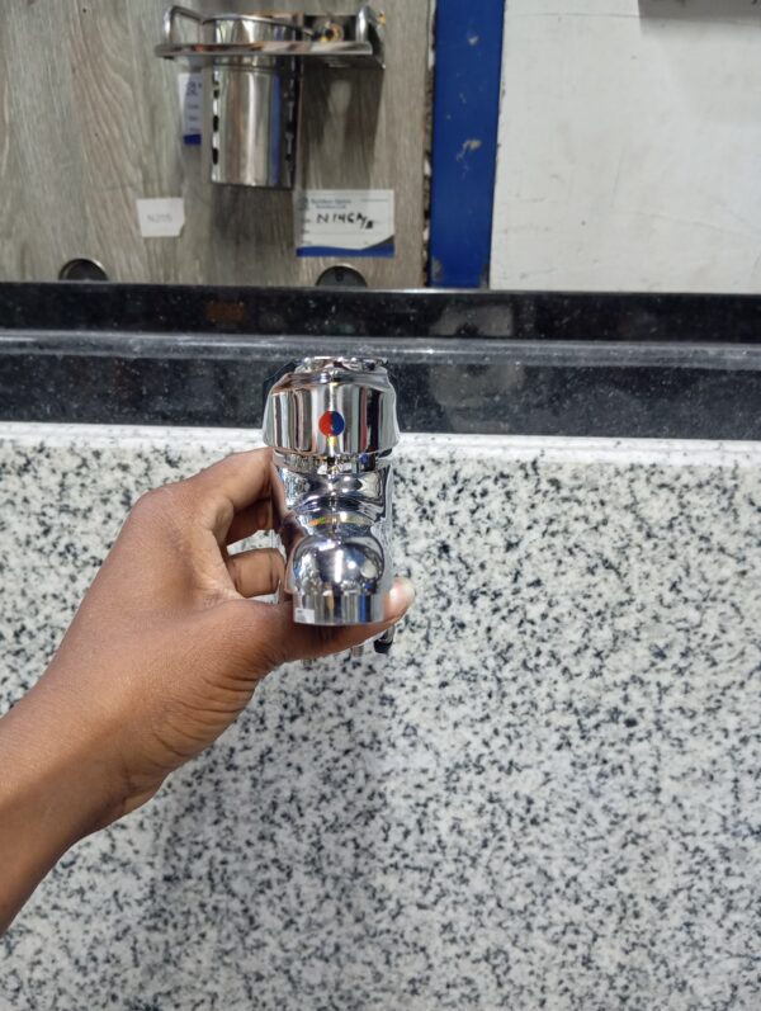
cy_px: 506
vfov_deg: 63.4
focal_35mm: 28
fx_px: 819
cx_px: 380
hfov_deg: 49.9
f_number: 1.8
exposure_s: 1/25
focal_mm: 4.22
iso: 1912
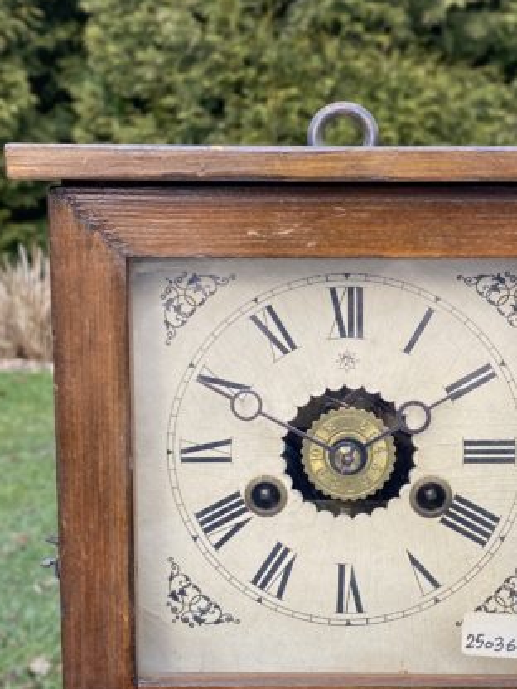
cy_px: 356
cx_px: 345
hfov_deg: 22.8
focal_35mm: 64
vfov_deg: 30.3
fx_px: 1274
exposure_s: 1/295
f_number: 1.8
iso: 32
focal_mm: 4.25
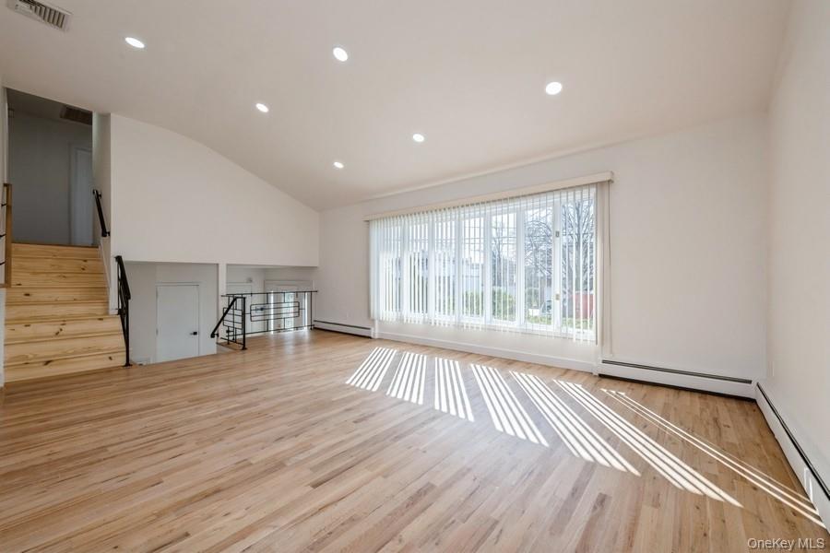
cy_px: 276
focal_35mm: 14
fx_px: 323
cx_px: 415
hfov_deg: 104.3
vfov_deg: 81.2
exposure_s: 1/160
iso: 250
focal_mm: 14
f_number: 11
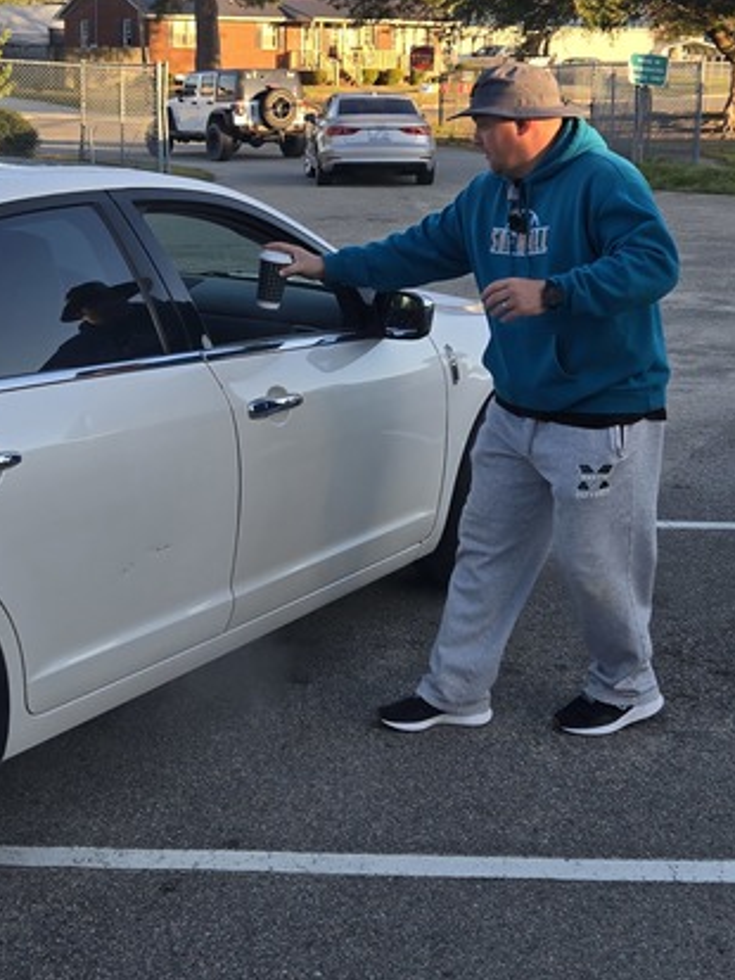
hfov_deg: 25.5
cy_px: 354
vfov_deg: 33.6
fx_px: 1613
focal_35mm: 57
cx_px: 249
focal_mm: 5.4
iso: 25
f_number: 1.8
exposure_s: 1/339
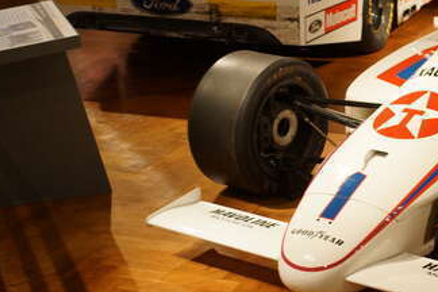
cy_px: 113
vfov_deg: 18.4
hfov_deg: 25.6
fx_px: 900
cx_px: 464
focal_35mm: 74
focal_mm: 20
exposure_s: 1/60
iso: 500
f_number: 4
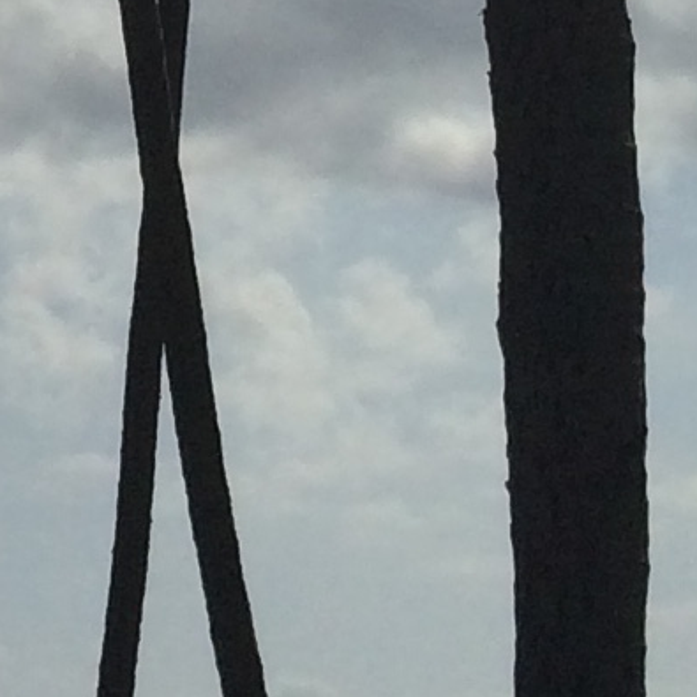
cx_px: -159
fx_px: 4829
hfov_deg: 8.2
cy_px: -1230
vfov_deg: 7.5
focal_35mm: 212
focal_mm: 4.15
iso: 32
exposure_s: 1/10309
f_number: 2.2
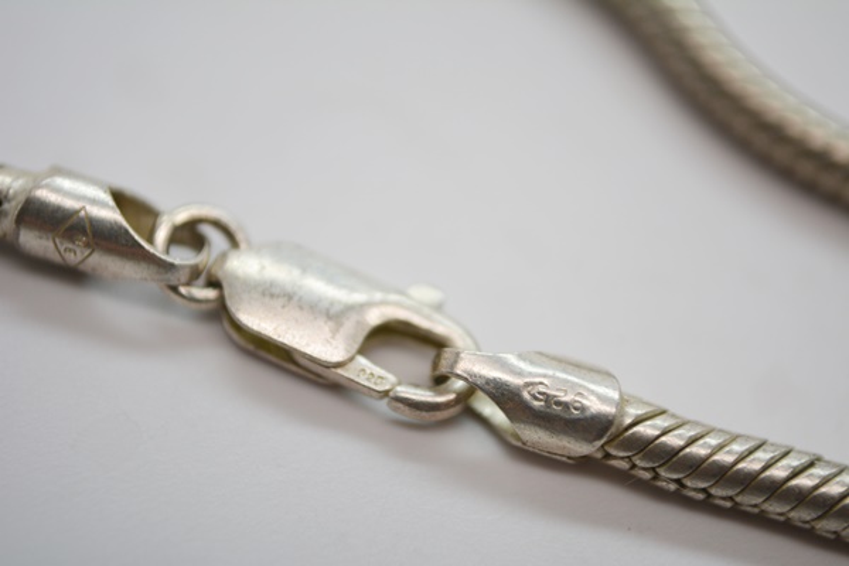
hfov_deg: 24.6
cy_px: 283
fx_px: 1945
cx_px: 424
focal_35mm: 82
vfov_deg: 16.6
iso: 250
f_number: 5.6
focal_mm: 55
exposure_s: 1/125
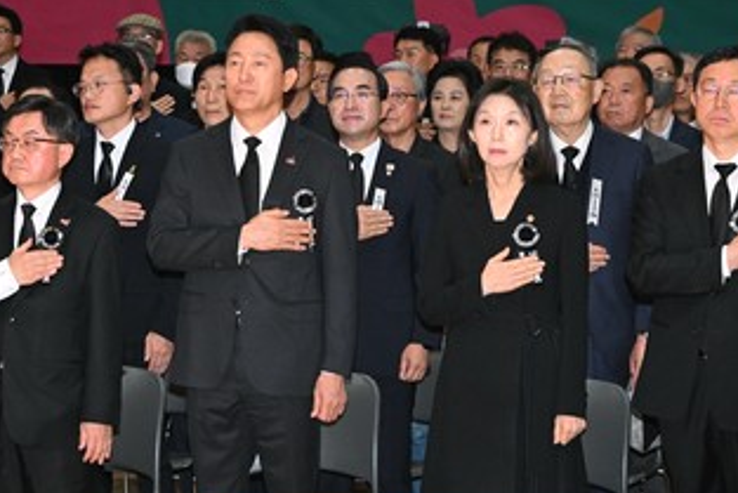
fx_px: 3220
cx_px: 264
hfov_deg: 13.1
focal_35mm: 157
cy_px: 123
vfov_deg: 8.7
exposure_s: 1/100
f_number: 6.3
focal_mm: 82
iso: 2500
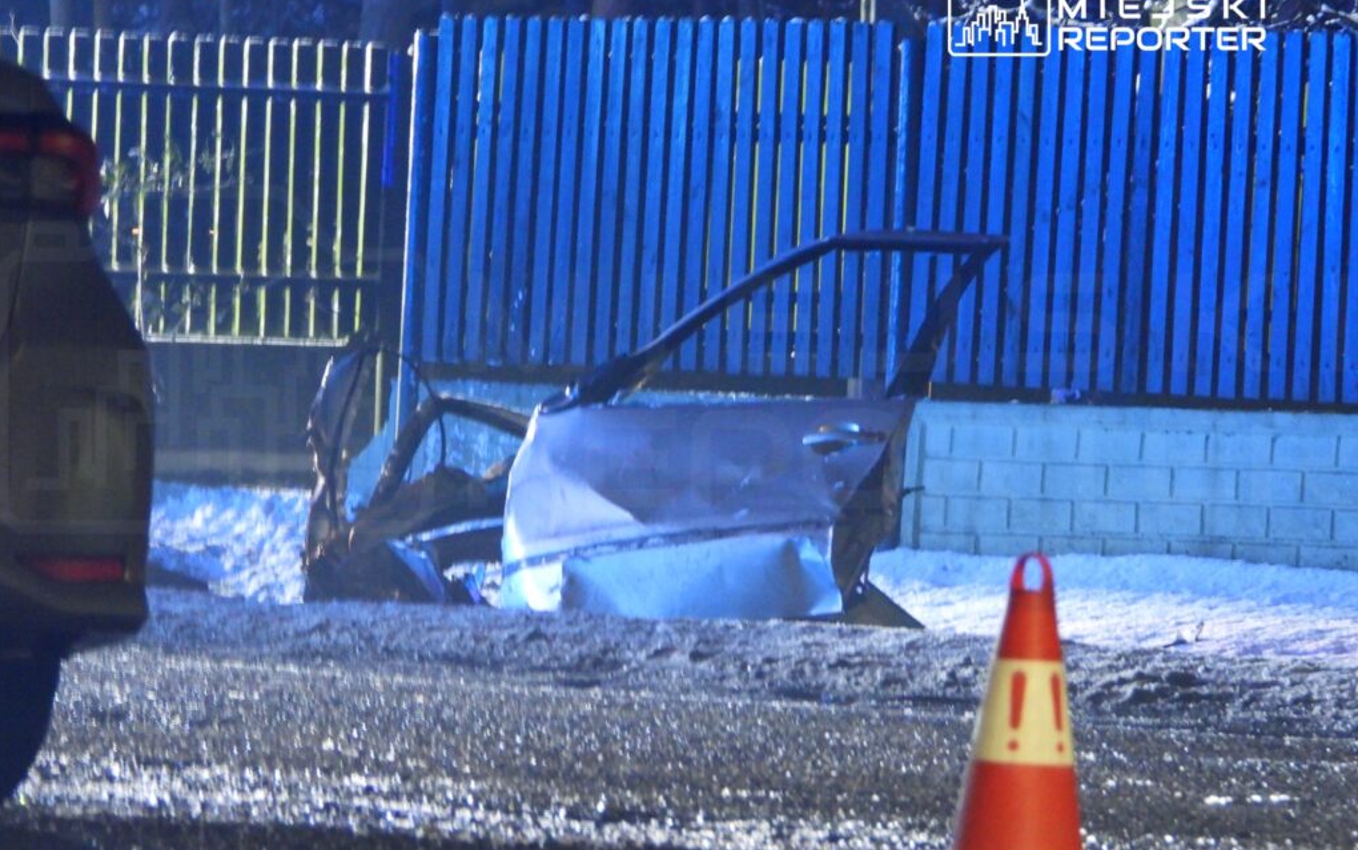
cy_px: 393
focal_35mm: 367
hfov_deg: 5.7
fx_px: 13586
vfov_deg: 3.6
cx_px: 678
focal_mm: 62.1
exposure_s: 1
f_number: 4.5
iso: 1000
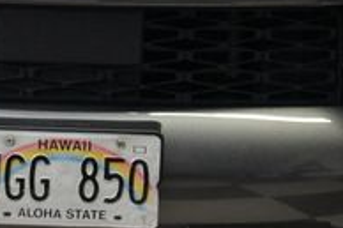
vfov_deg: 11.4
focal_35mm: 119
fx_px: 1133
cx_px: 62
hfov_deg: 17.1
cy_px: 16
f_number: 4
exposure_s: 1/40
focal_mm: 24
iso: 500
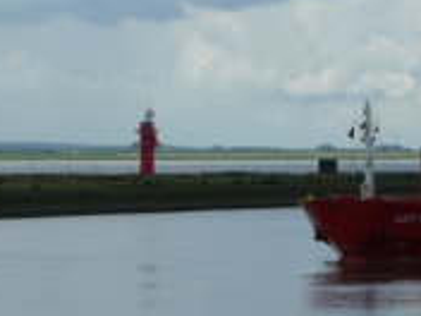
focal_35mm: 254
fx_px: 3089
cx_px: 385
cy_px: 218
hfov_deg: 7.8
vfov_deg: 5.8
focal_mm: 19.1
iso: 100
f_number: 4.7
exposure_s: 1/800
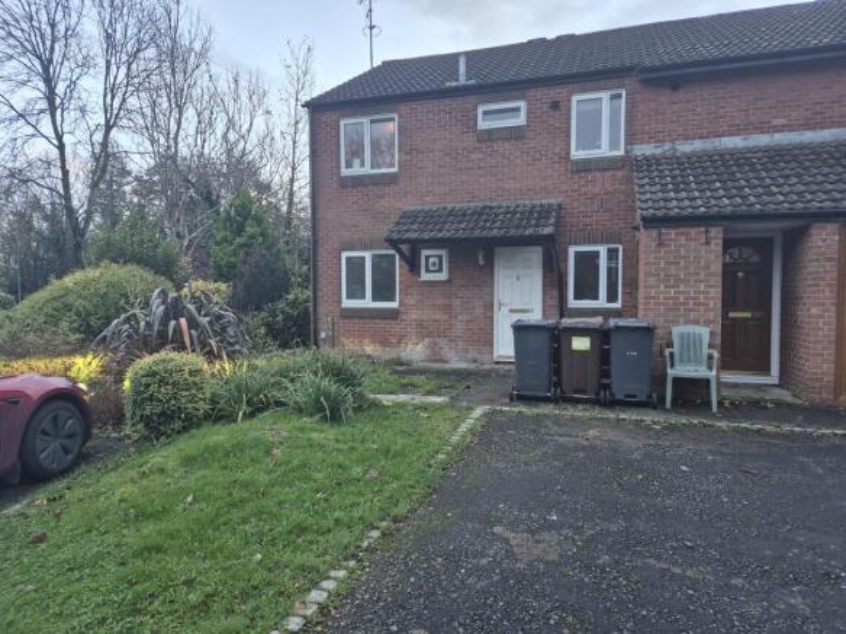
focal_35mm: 23
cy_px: 317
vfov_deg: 58.9
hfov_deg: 73.9
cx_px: 423
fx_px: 562
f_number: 1.8
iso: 250
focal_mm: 5.4
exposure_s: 1/100
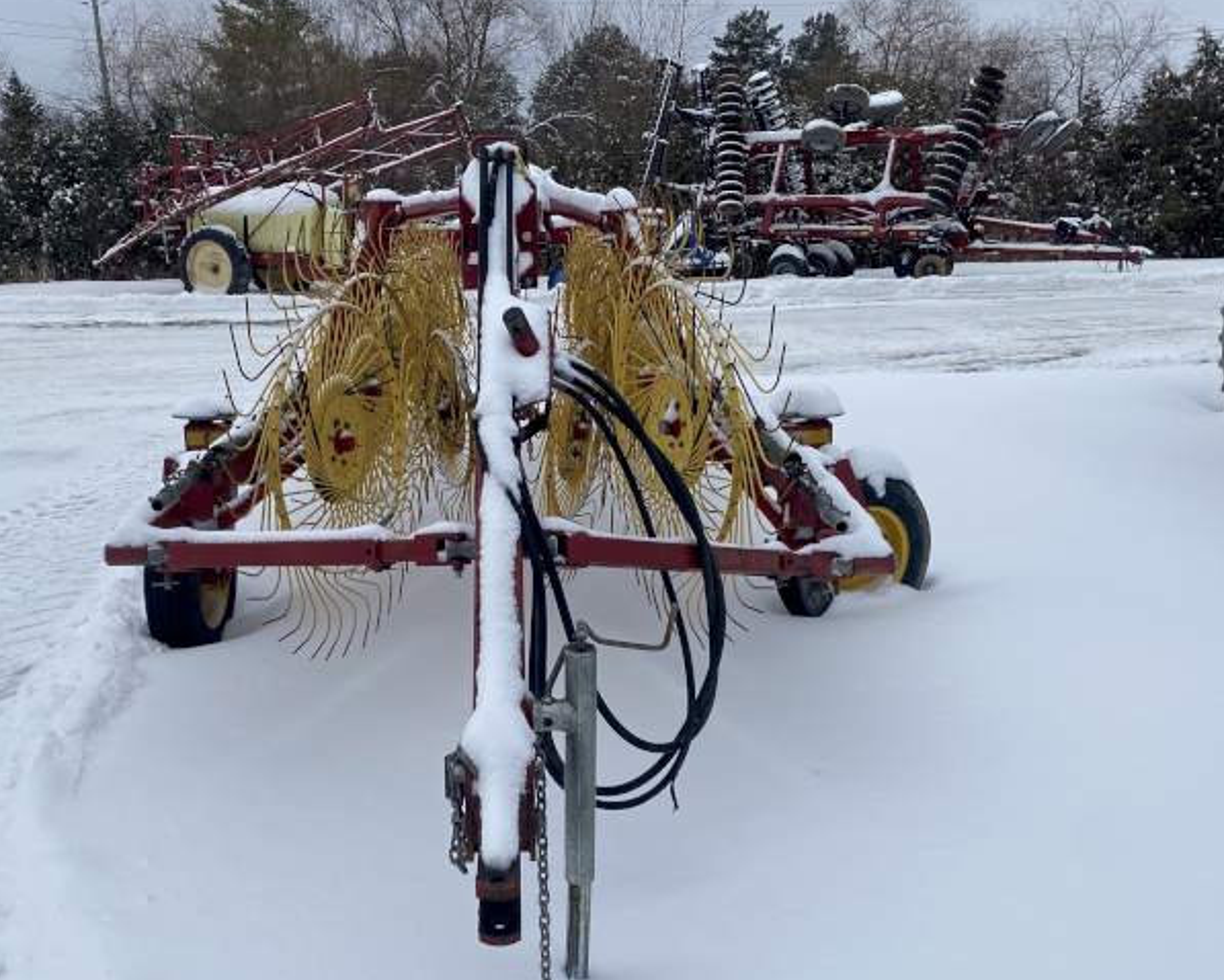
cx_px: 508
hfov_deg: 52.6
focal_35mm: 34
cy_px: 601
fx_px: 1232
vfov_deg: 43.1
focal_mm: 4.25
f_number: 1.8
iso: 32
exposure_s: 1/3401
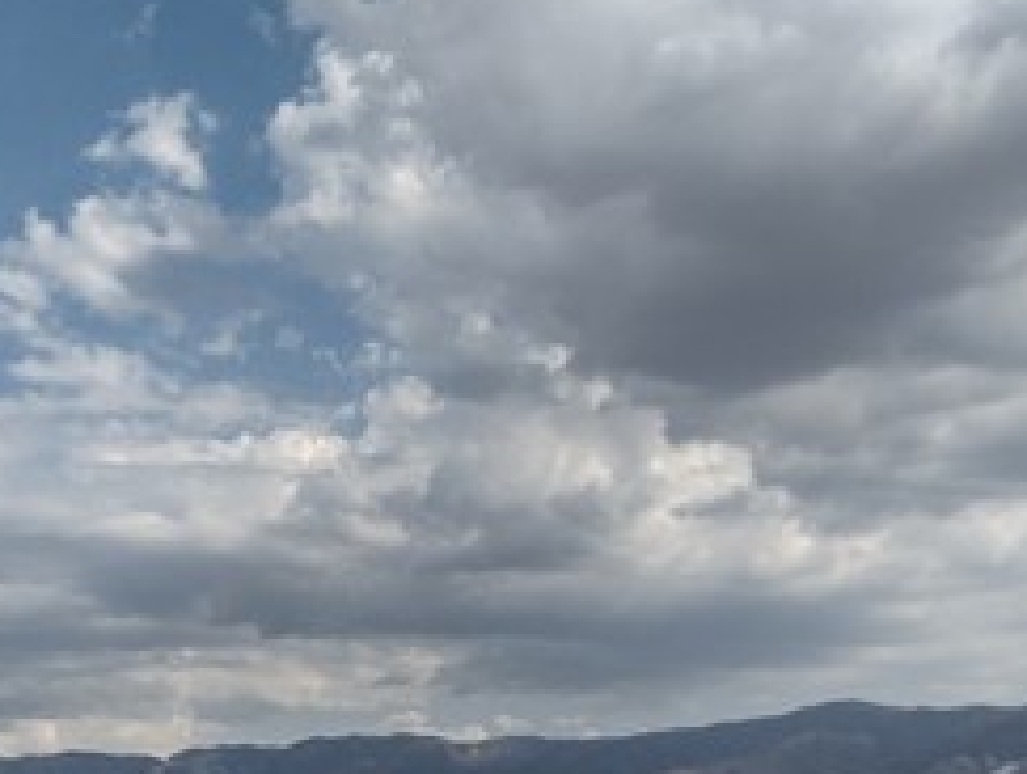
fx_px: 2110
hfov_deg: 27.0
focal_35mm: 71
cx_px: 241
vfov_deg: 19.9
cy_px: 850
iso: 100
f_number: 1.7
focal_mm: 4.71
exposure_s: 1/2478
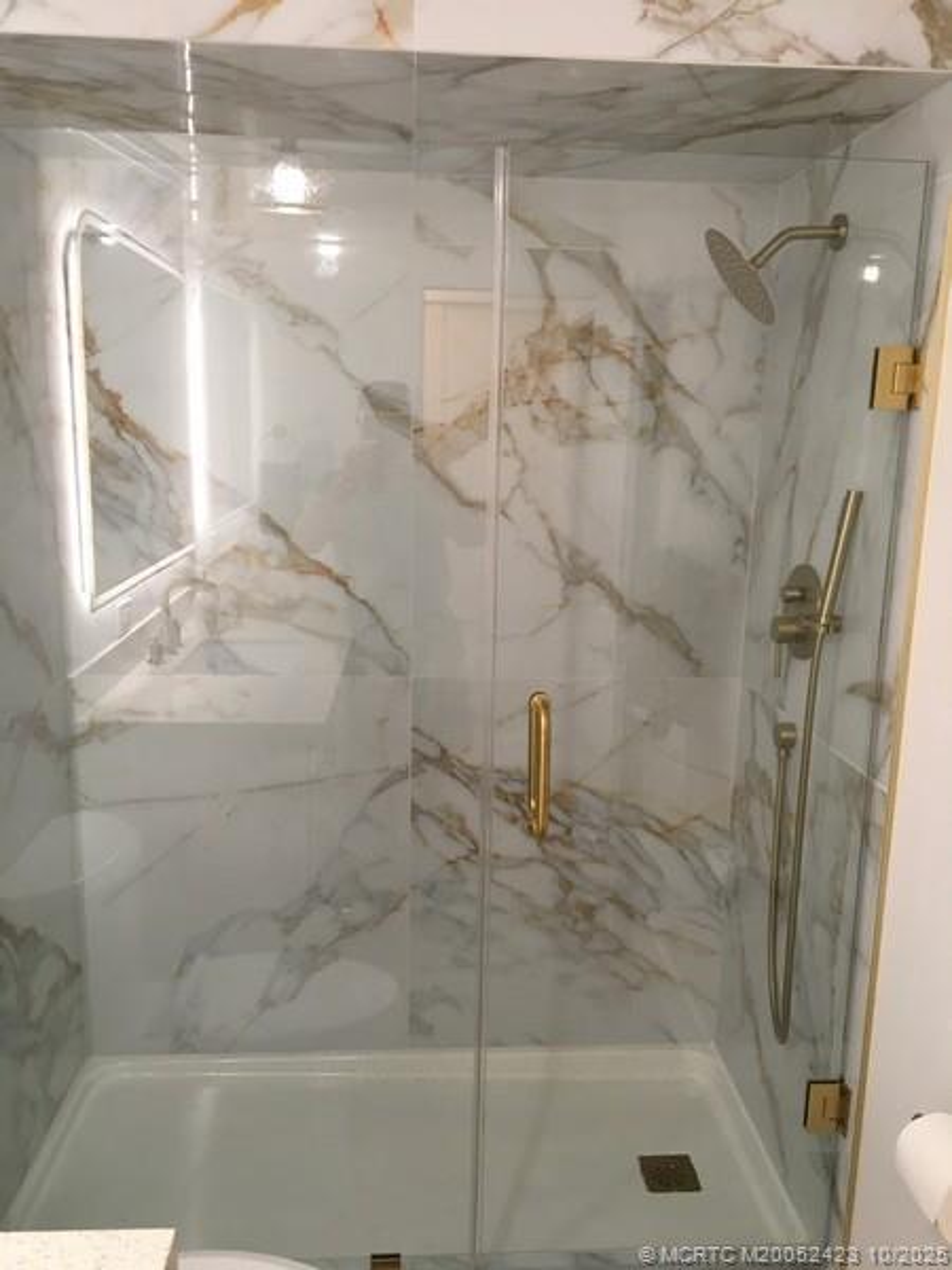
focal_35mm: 29
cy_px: 635
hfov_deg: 48.2
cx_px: 476
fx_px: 1063
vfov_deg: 61.7
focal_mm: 4.15
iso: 64
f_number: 2.2
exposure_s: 1/30
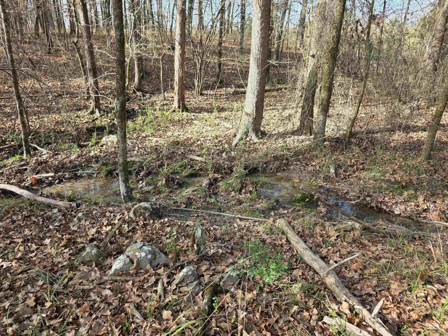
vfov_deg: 58.9
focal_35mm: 23
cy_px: 168
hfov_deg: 73.9
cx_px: 224
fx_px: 298
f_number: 1.7
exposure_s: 1/359
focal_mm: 6.3
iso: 64
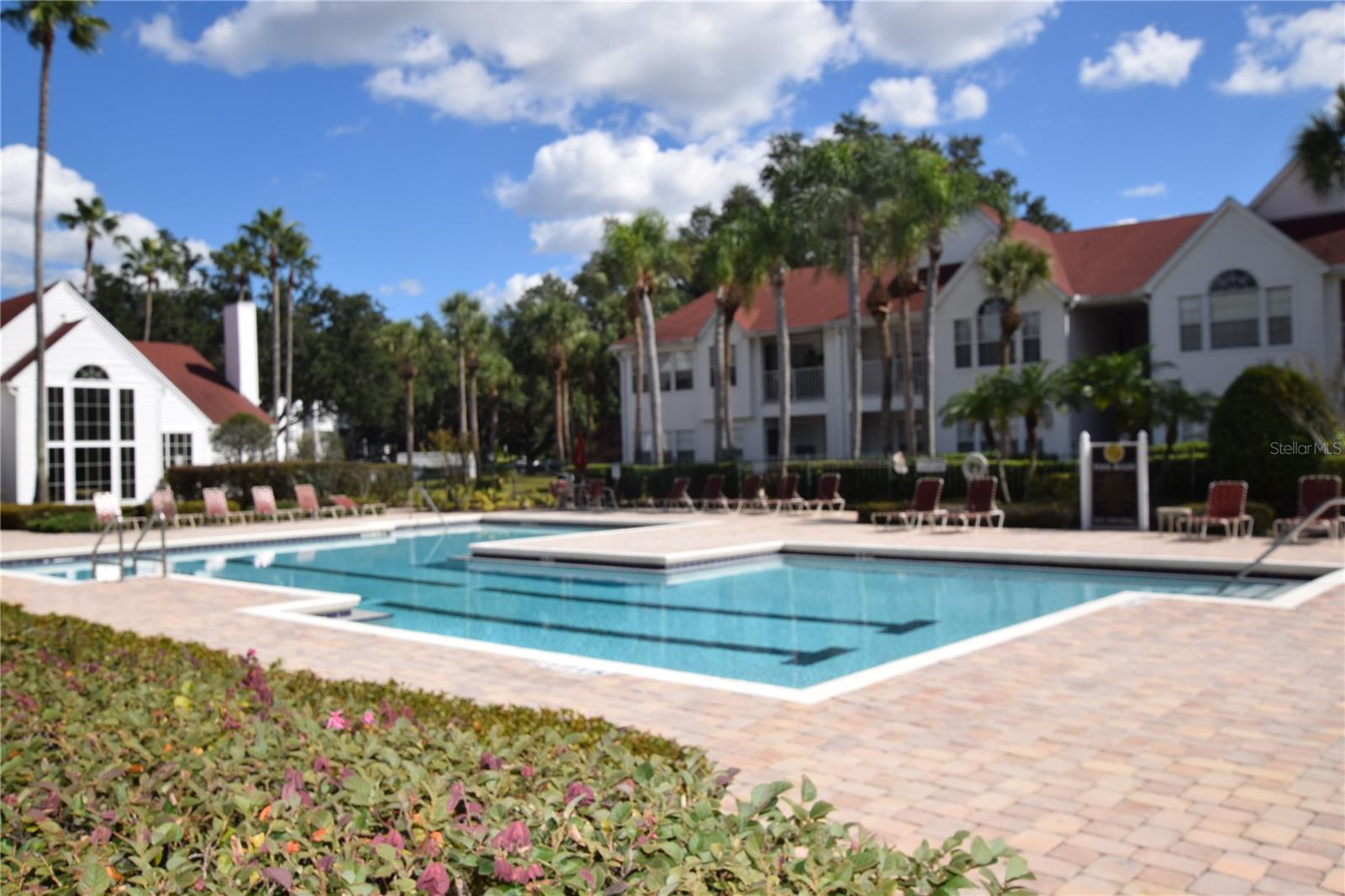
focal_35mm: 30
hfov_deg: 61.9
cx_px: 672
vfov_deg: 43.6
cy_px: 448
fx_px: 1121
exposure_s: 1/200
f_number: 11
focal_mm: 20
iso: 100
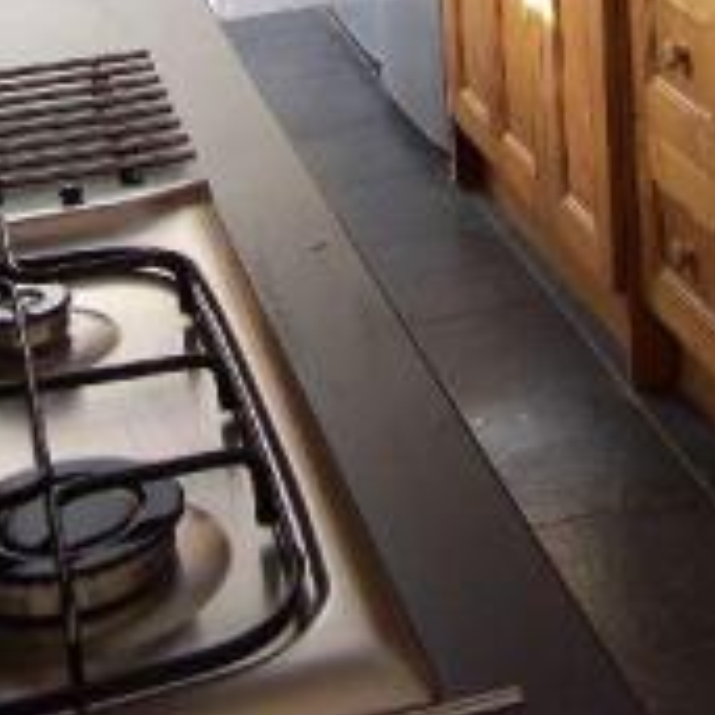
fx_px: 2010
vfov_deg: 18.9
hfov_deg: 20.0
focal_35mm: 86
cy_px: -178
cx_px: 544
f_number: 2.8
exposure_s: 1/30
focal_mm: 6.3
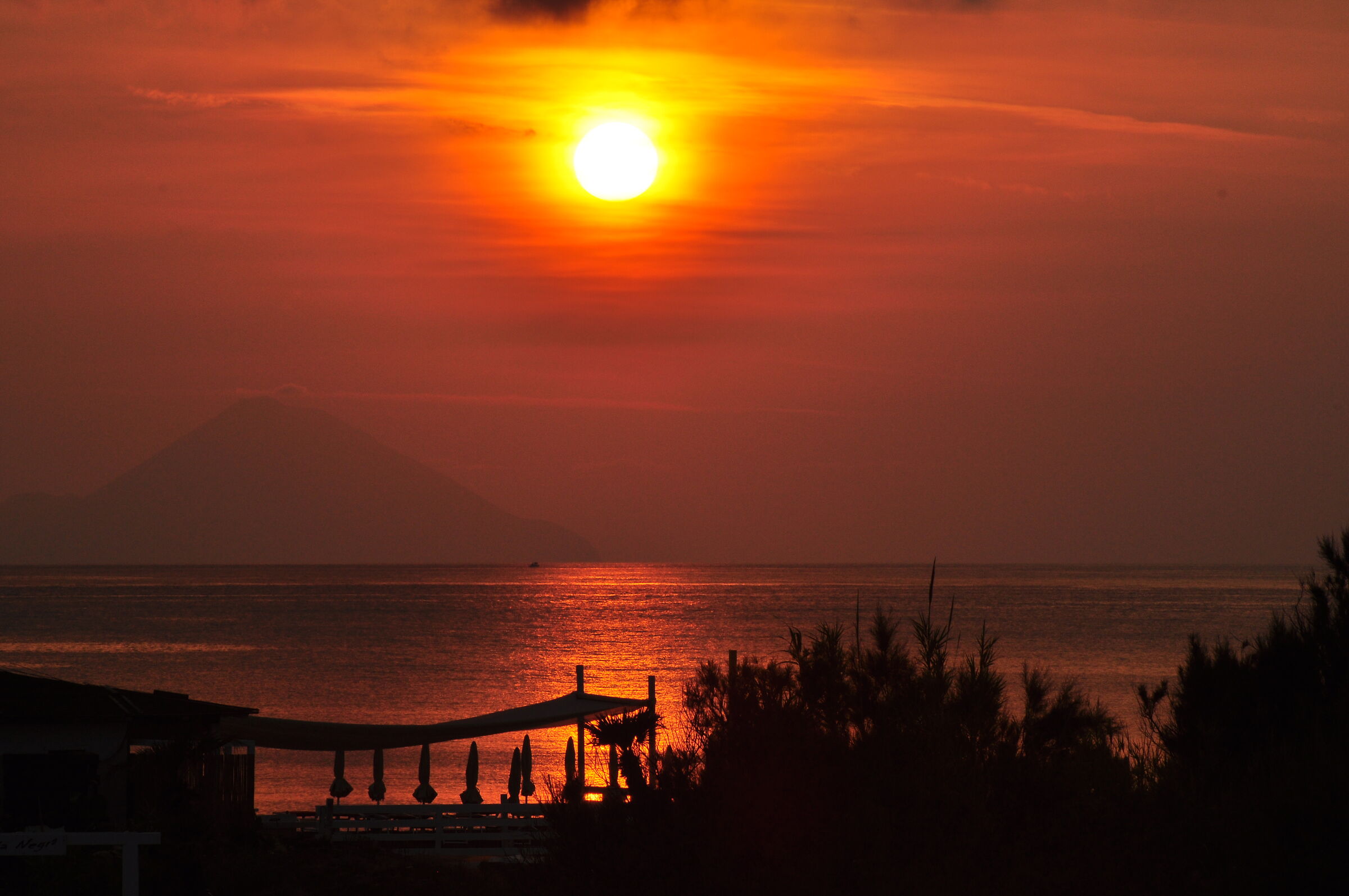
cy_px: 448
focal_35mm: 248
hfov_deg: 8.3
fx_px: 9263
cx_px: 674
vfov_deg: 5.5
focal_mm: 165
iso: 200
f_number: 20
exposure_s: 1/200
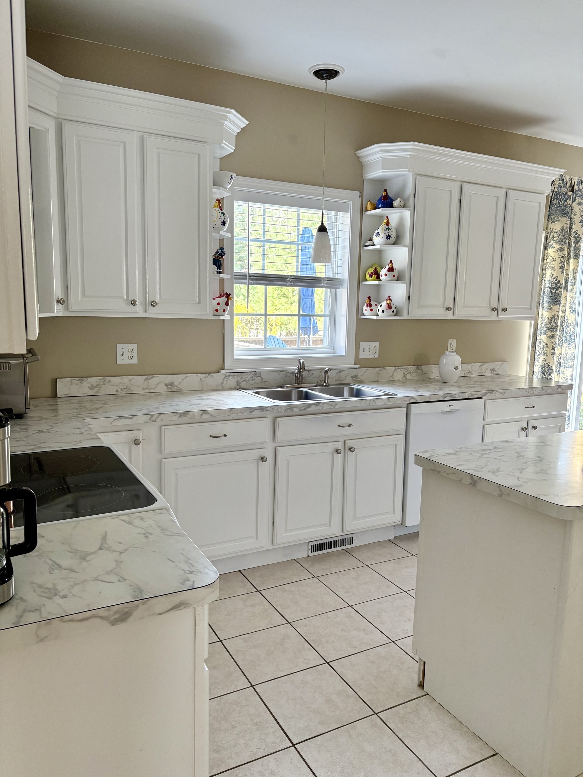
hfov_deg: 53.1
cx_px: 292
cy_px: 388
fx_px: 584
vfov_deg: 67.3
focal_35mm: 26
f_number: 1.6
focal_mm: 5.96
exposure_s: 1/60
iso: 125
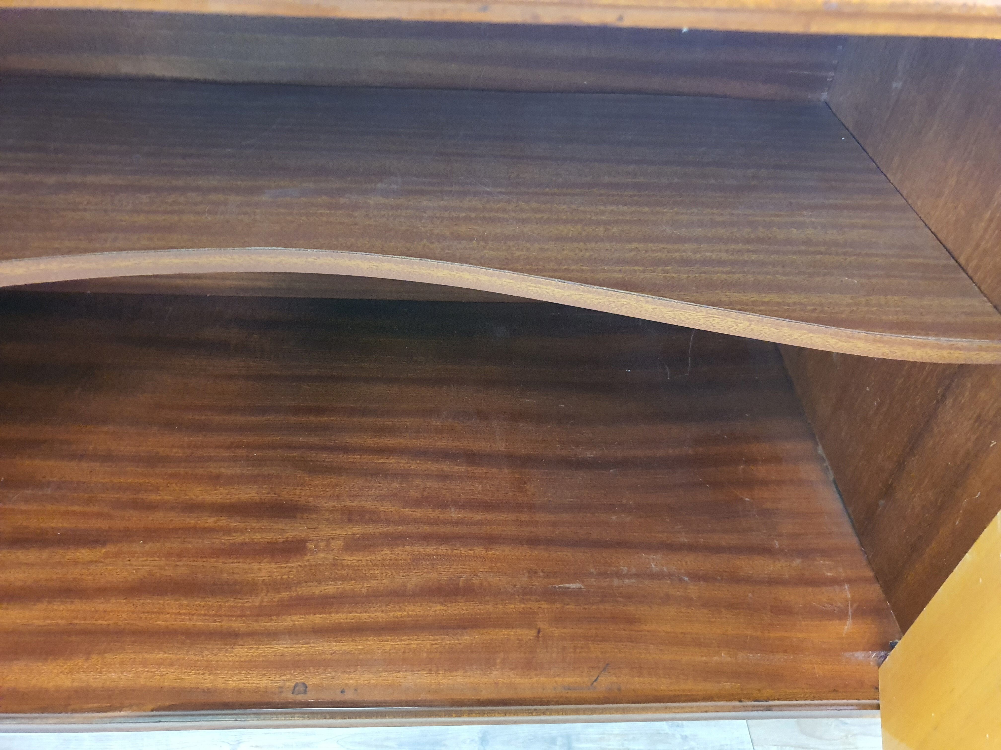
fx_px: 752
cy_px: 375
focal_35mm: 26
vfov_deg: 53.1
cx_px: 500
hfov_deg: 67.3
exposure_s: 1/25
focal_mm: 4.3
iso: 640
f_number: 1.5
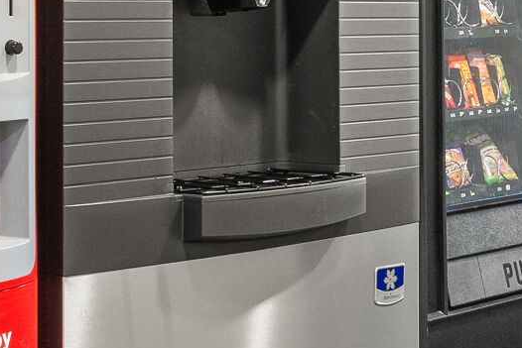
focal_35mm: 98
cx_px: 324
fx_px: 1427
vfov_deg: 13.9
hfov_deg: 20.7
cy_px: 77
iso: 250
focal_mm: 11.5
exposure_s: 1/1.25
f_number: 8
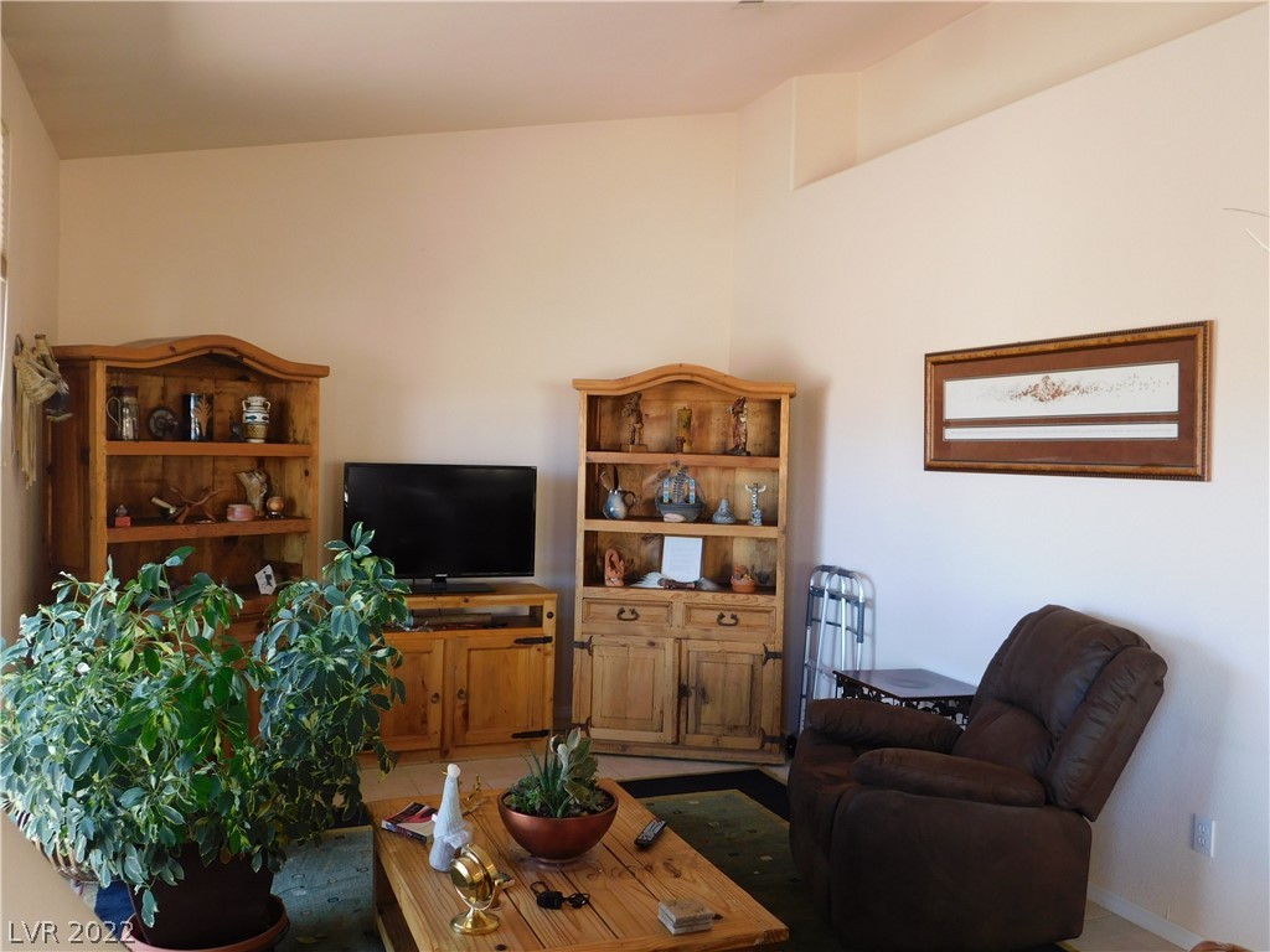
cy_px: 476
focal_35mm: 30
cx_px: 635
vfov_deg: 46.8
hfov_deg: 60.0
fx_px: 1101
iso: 160
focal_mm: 5.3
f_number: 3.2
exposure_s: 1/30
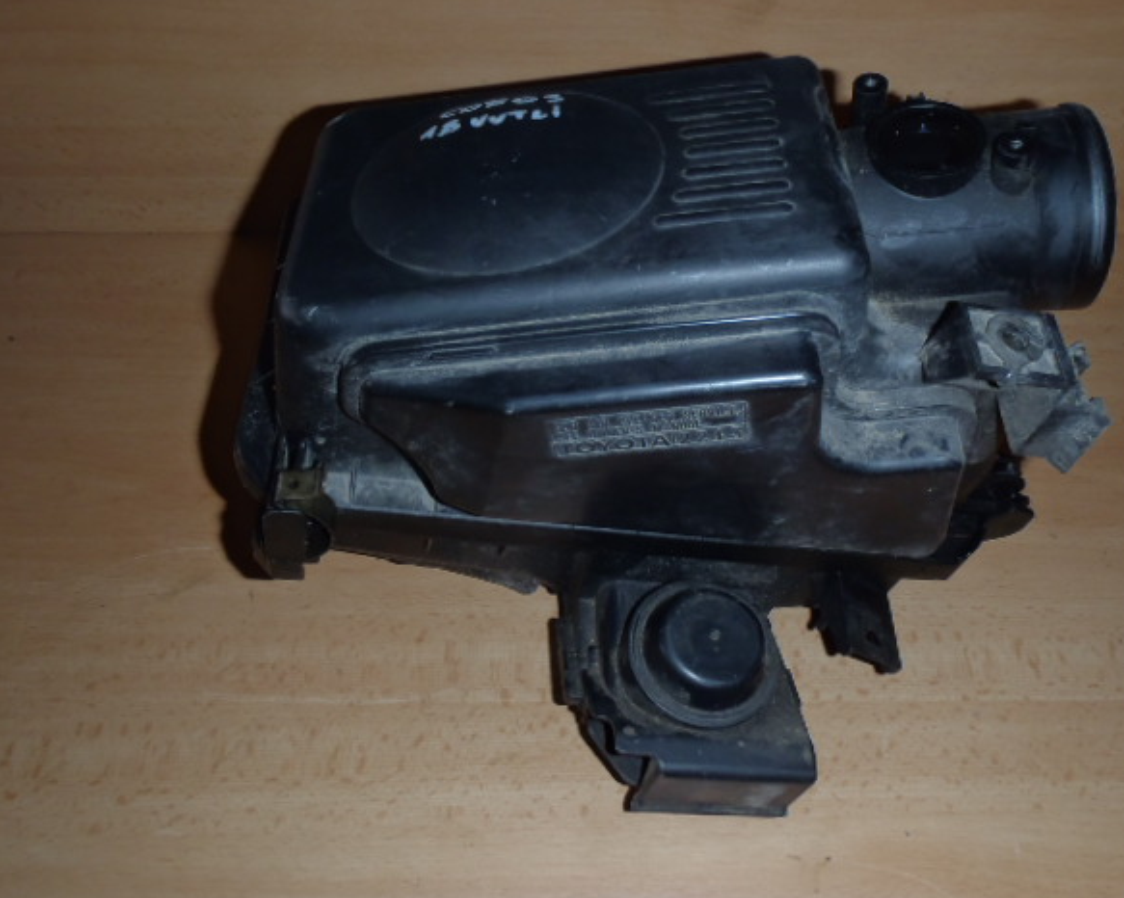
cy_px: 441
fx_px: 998
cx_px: 598
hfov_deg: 58.7
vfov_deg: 48.5
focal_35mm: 30
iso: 100
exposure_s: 1/30
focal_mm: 5
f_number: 3.9
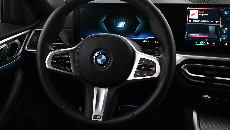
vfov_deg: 26.5
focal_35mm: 45
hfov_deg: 45.5
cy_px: 62
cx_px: 113
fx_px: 274
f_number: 4.5
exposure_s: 1/30
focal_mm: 28
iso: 1600
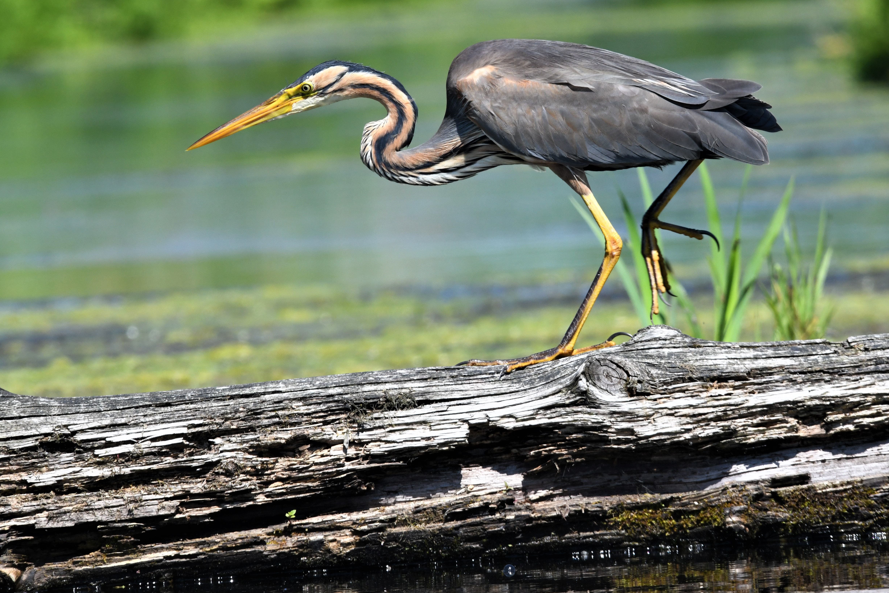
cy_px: 263
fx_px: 17285
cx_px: 504
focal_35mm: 700
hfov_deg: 2.9
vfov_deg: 2.0
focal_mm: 600
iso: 800
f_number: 16
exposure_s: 1/400
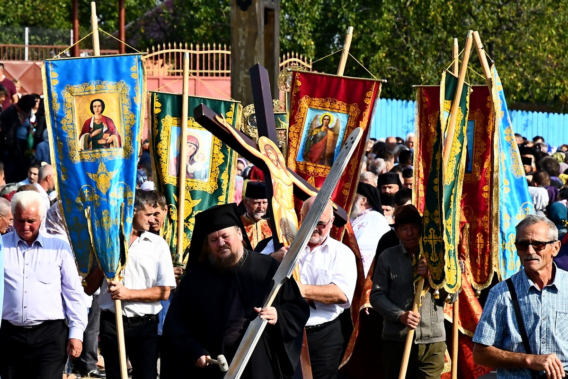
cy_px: 190
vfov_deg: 12.2
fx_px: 1767
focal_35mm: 112
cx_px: 284
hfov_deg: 18.3
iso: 1000
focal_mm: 75
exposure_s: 1/6400
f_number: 5
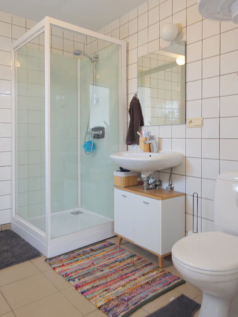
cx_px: 120
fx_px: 247
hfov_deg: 51.4
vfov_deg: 65.0
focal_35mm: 27
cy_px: 137
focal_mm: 8.8
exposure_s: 1/30
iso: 125
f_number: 2.5
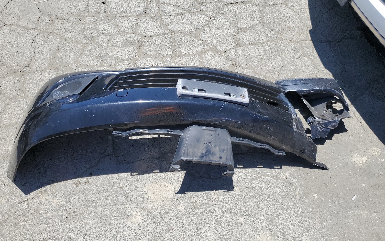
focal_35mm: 28
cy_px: 117
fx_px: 294
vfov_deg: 44.5
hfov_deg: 66.5
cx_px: 192
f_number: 1.5
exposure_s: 1/2500
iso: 50
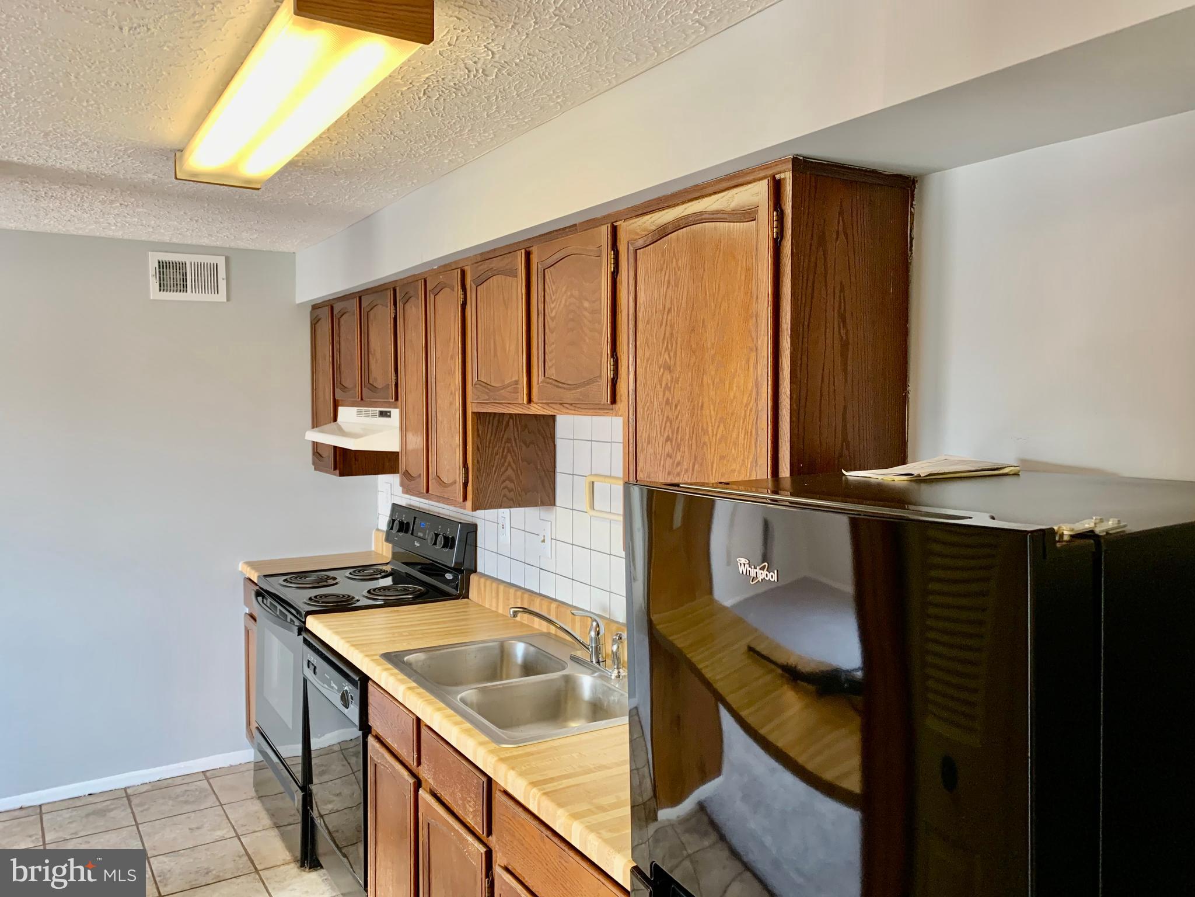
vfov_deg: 53.1
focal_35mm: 26
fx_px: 898
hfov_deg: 67.3
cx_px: 598
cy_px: 448
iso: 160
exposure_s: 1/60
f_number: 1.8
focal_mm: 4.25
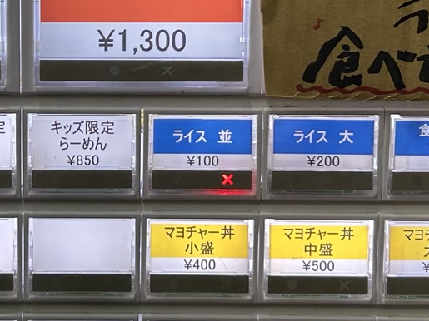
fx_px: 1251
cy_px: 87
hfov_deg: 19.3
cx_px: 86
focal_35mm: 101
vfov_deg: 14.6
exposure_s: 1/294
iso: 50
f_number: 1.5
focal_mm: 5.7
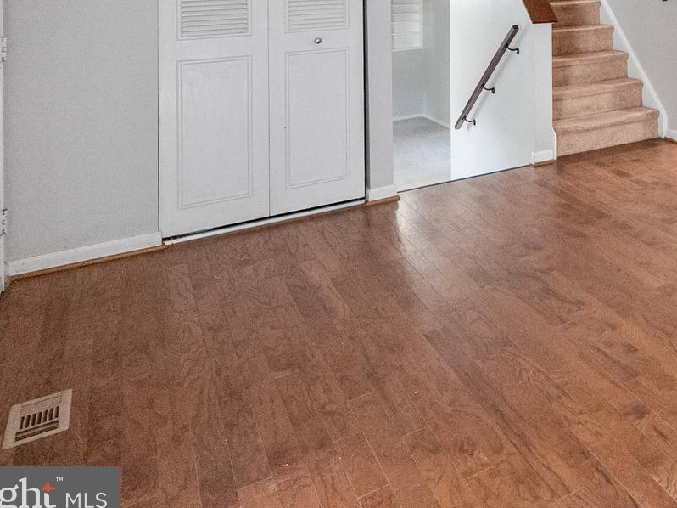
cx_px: 800
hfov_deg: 38.2
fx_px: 723
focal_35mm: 37
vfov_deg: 33.6
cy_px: -51
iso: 640
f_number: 2.8
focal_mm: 10
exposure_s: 1/125
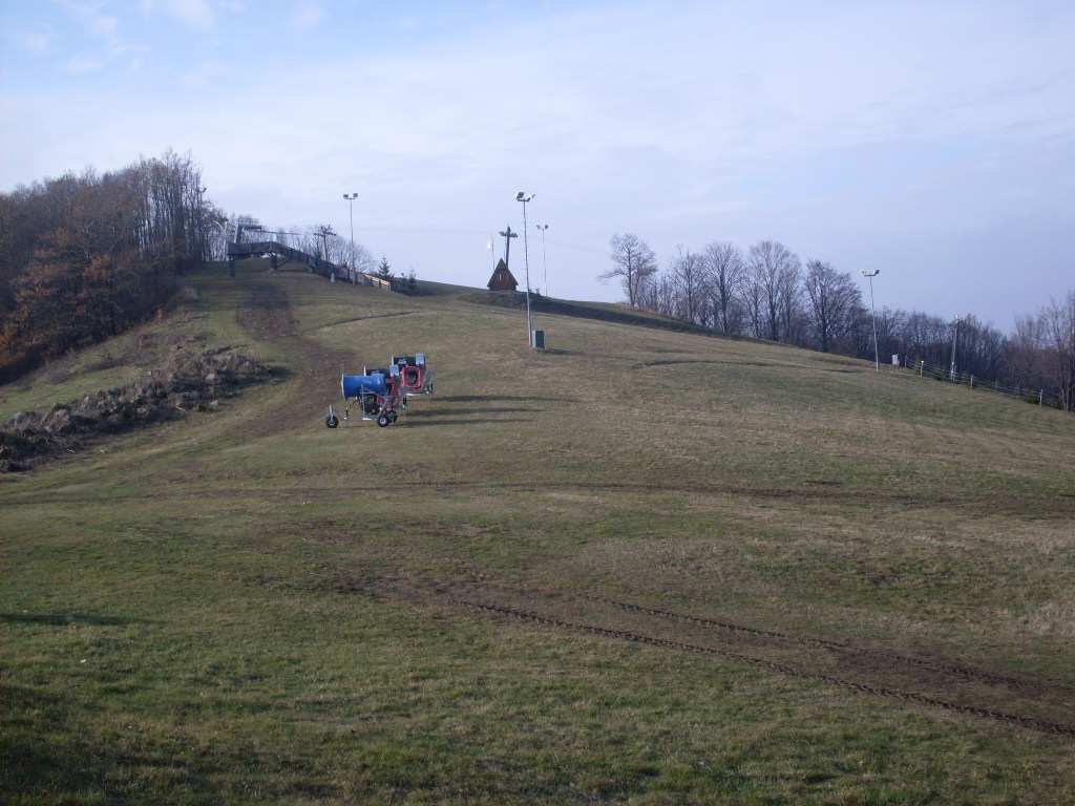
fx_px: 1180
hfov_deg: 49.0
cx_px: 538
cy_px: 403
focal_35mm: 38
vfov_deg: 37.7
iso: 80
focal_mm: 6.3
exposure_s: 1/180
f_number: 8.4
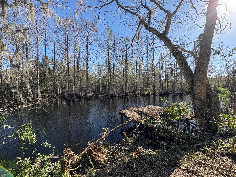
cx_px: 118
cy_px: 88
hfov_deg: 102.1
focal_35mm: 14
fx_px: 95
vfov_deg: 85.7
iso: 50
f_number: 2.2
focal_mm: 2.22
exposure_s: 1/713
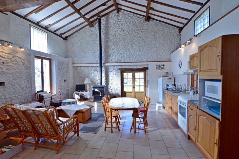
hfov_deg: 100.5
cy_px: 80
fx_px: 99
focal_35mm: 15
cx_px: 120
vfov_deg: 77.2
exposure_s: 1/100
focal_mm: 10
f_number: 5
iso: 400
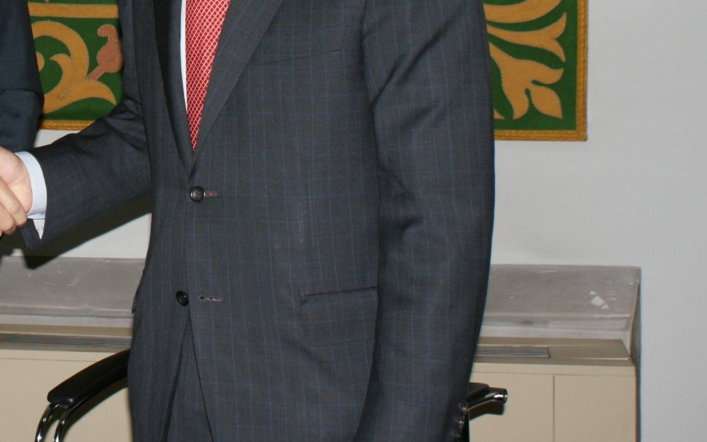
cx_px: 19
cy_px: -37
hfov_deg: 22.5
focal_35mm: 89
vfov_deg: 14.4
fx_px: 1715
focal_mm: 28
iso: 400
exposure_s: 1/60
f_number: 5.6
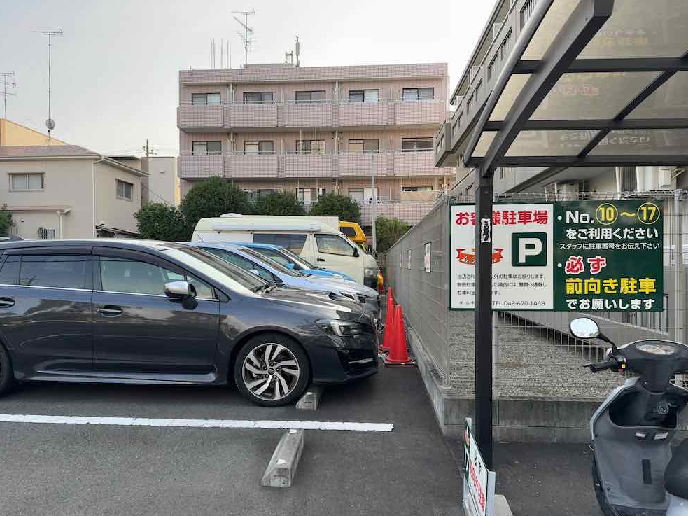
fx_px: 497
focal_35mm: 25
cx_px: 332
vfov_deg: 54.9
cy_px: 267
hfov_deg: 69.4
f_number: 1.78
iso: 80
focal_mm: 6.76
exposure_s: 1/756
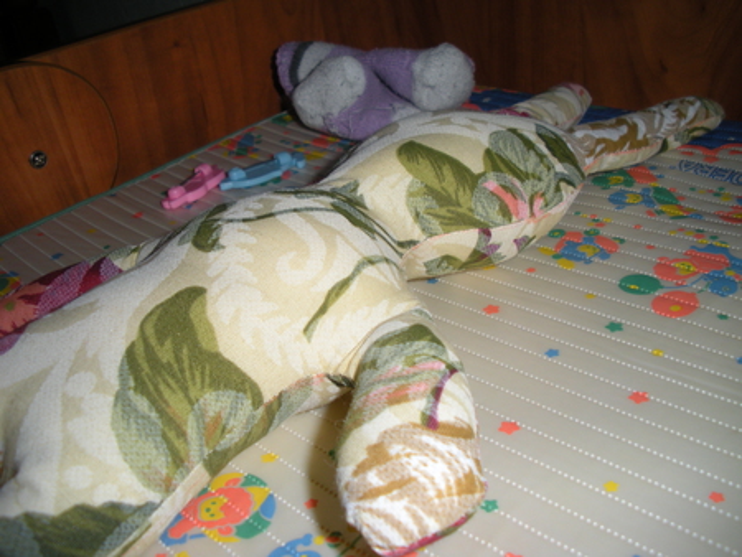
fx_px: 772
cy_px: 278
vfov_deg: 39.7
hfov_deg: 51.3
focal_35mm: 36
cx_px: 371
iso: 64
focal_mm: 6.3
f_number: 3.5
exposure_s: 1/60
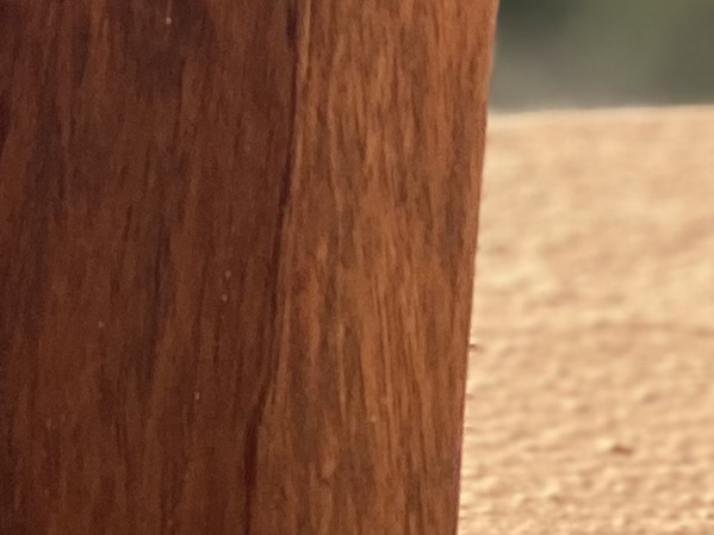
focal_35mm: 350
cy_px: -803
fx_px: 7218
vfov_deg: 4.2
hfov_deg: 5.4
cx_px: -1117
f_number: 2
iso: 20
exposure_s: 1/749
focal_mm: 6
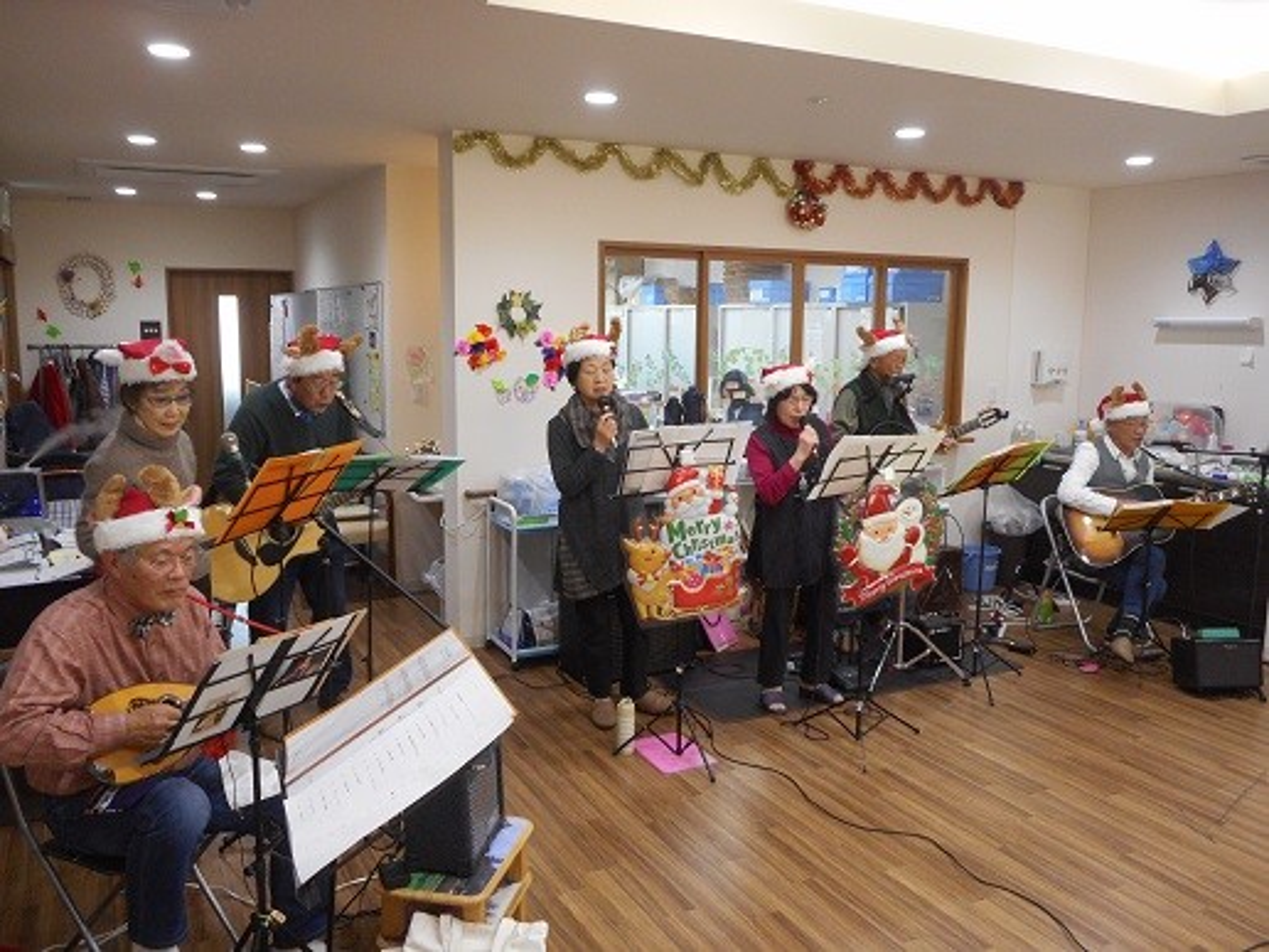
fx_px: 1063
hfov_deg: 61.7
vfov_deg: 48.2
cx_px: 634
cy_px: 476
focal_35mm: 29
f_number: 4
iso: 250
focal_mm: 5.2
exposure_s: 1/30
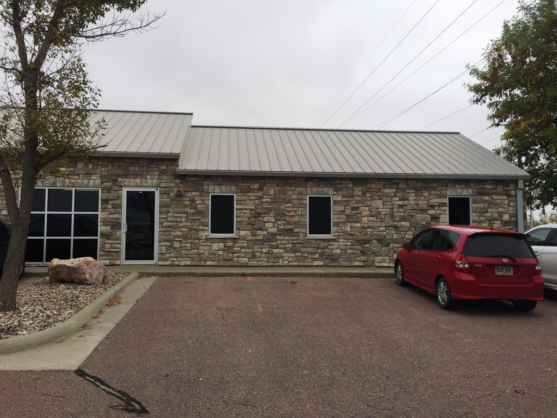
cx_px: 278
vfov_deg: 48.2
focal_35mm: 29
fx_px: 467
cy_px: 209
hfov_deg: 61.7
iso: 32
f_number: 2.2
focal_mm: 4.15
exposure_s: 1/1582
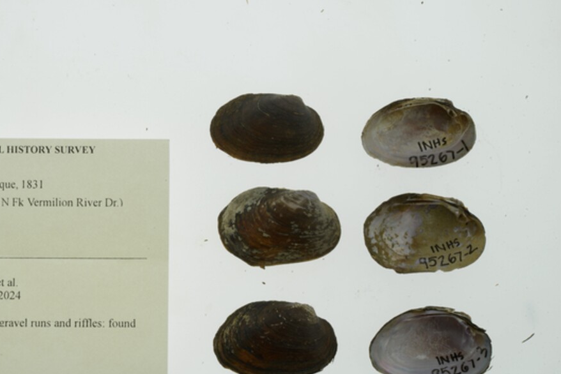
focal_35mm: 82
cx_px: 190
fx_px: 1278
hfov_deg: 24.6
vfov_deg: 16.7
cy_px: 205
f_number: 32
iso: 100
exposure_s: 1/10
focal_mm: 60
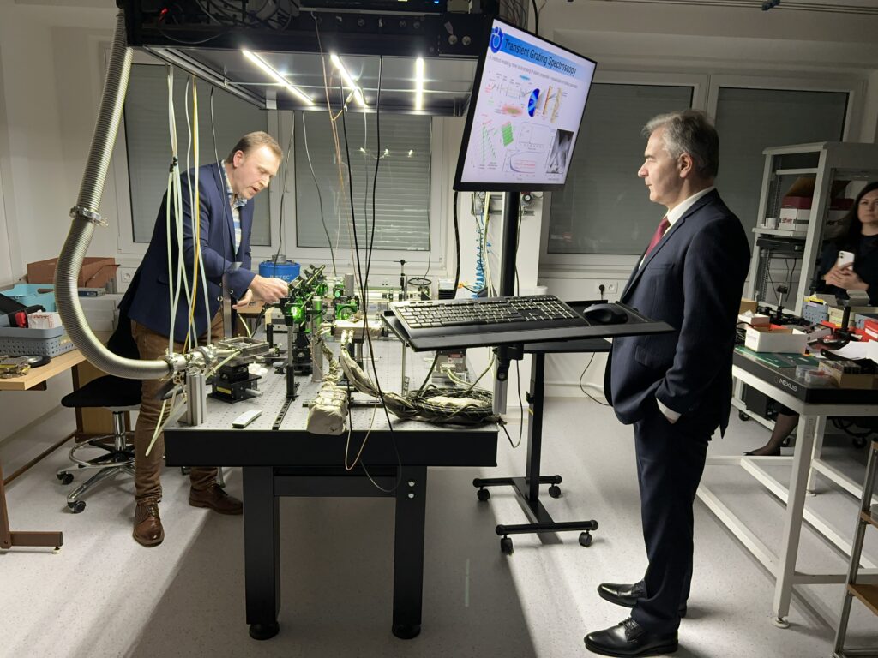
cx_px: 439
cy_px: 329
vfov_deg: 53.1
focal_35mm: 26
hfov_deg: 67.3
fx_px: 659
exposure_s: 1/60
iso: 160
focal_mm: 5.7
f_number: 1.5
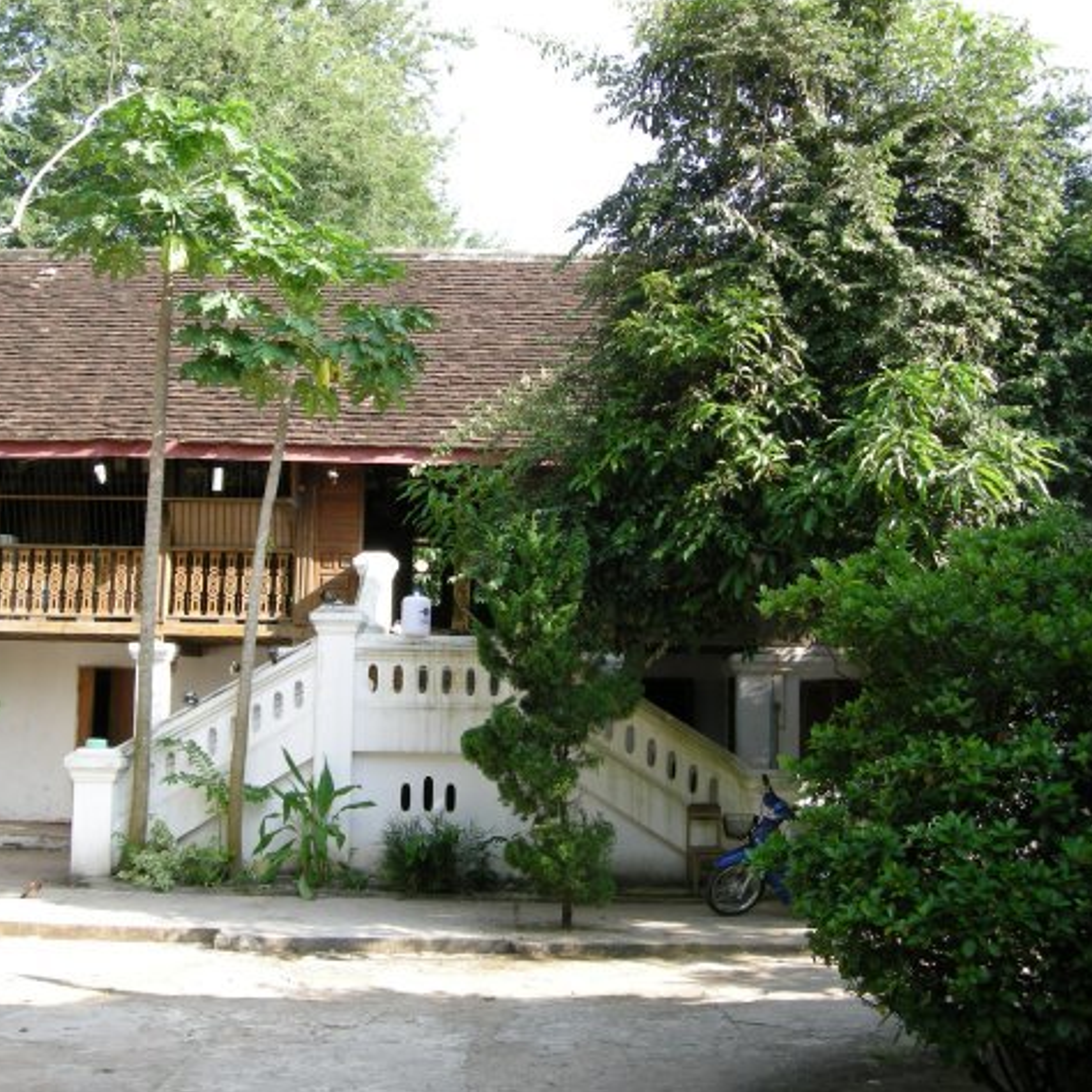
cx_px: 516
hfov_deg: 39.2
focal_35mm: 43
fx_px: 1535
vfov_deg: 39.2
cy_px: 548
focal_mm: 7.5
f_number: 3.8
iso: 64
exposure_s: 1/86.2
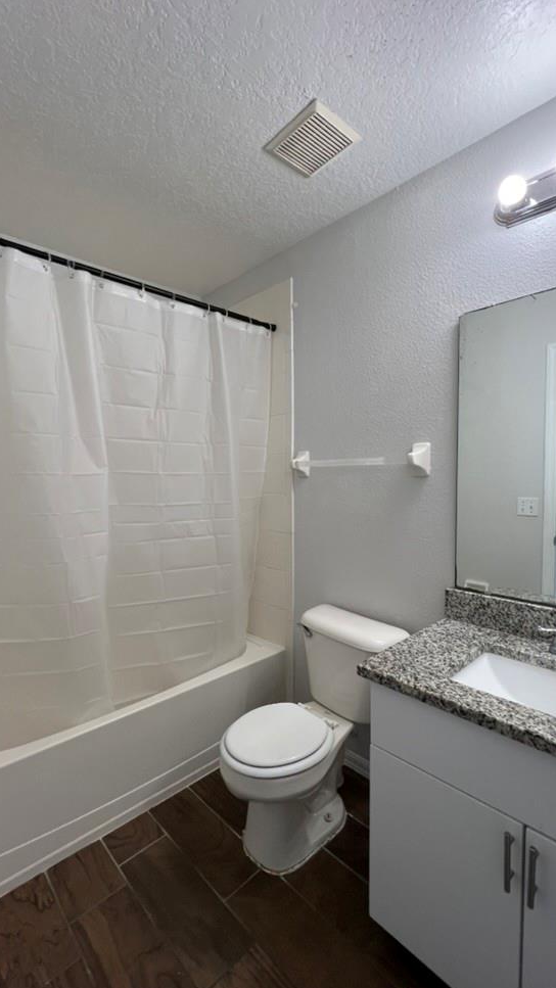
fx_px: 393
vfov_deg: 103.0
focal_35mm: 15
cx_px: 272
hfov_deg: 70.5
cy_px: 505
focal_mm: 1.57
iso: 200
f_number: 1.8
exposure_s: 1/120
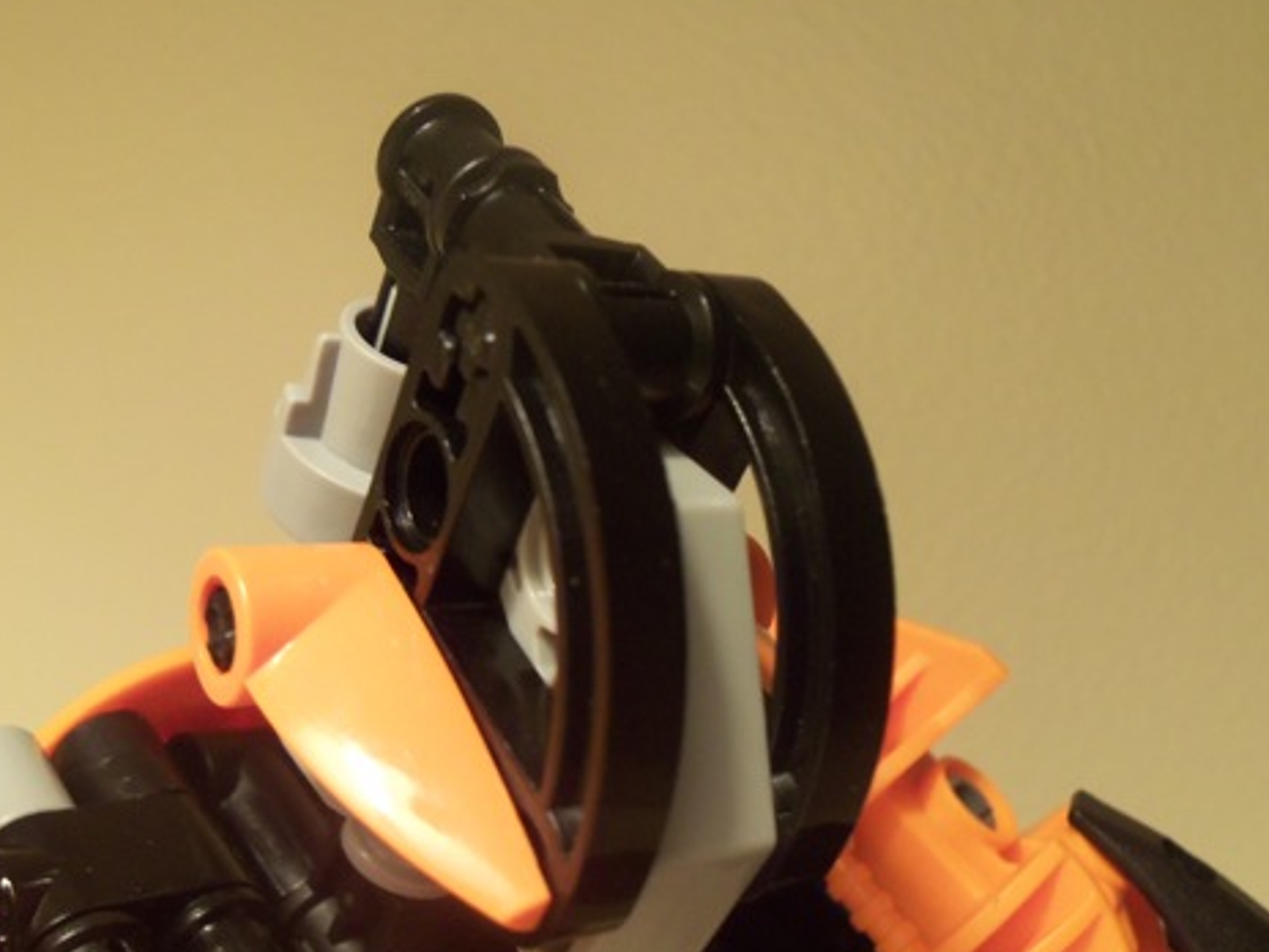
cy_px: 618
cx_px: 536
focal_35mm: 40
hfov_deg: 46.6
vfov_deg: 35.7
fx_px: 1466
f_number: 3.4
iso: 125
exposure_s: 1/30
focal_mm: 5.2
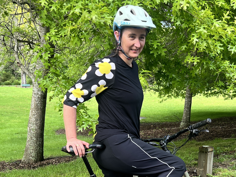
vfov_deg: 53.1
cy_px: 88
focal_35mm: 26
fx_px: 177
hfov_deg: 67.3
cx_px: 118
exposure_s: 1/511
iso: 50
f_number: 1.5
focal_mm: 5.7
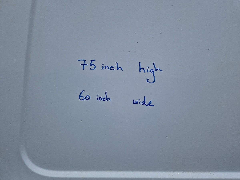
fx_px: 159
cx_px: 120
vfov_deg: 58.9
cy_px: 90
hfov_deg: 73.9
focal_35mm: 23
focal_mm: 5.4
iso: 50
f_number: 1.8
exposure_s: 1/980
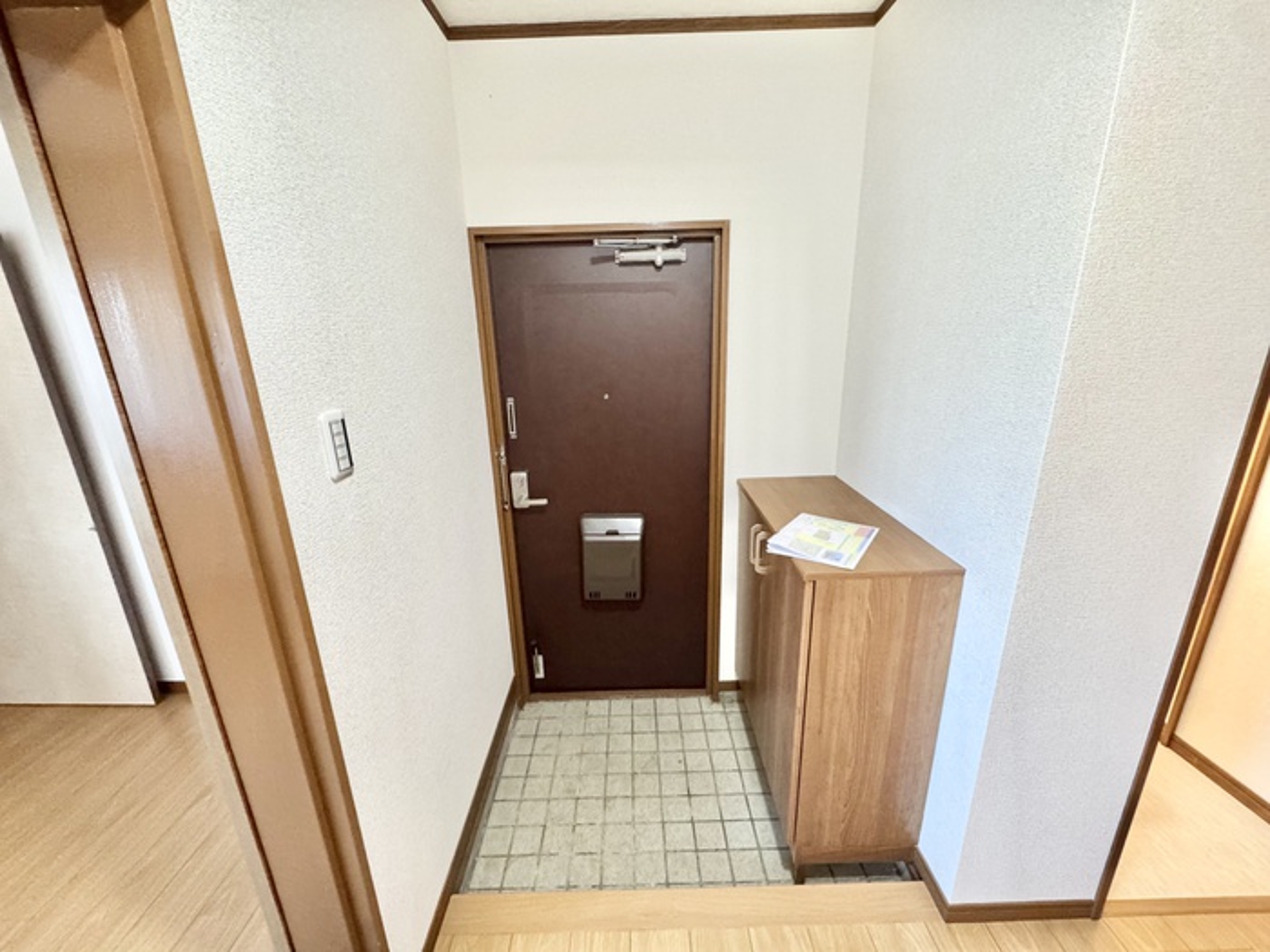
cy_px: 476
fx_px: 514
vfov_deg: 85.7
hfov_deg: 102.1
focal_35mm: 14
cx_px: 635
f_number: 2.2
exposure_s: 1/60
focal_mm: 2.22
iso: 500
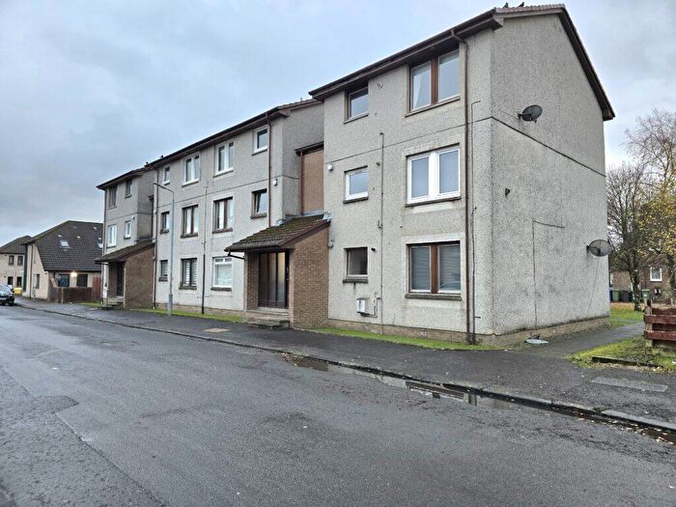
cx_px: 338
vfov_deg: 58.9
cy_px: 254
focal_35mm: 23
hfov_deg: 73.9
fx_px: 449
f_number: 1.7
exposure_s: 1/100
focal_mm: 6.3
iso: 125
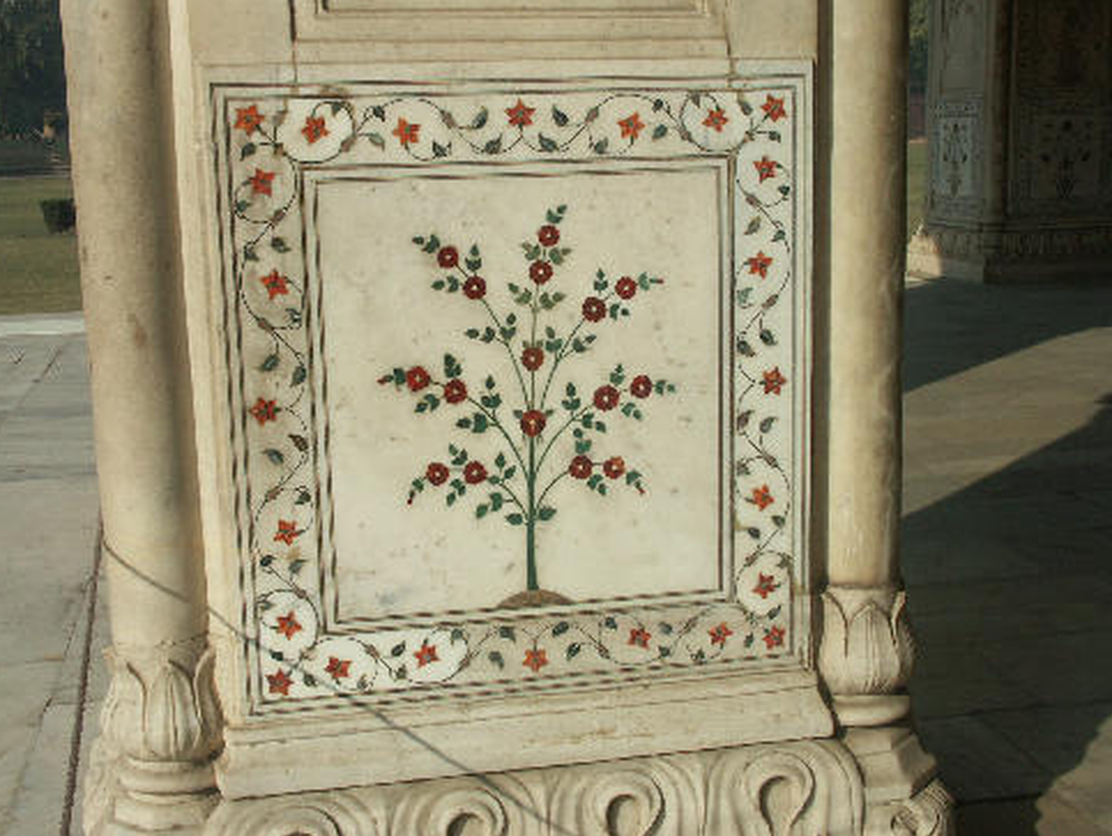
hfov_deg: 43.8
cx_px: 547
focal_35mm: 43
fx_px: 1382
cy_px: 401
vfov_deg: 33.6
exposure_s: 1/500
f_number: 9
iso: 100
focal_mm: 10.13
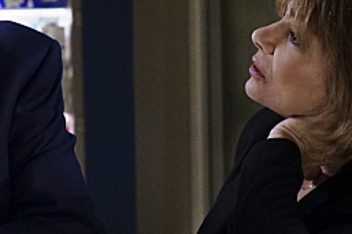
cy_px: 94
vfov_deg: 12.5
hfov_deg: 18.5
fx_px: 1065
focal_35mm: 109
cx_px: 58
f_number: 4
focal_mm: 35
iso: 10000
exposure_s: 1/100
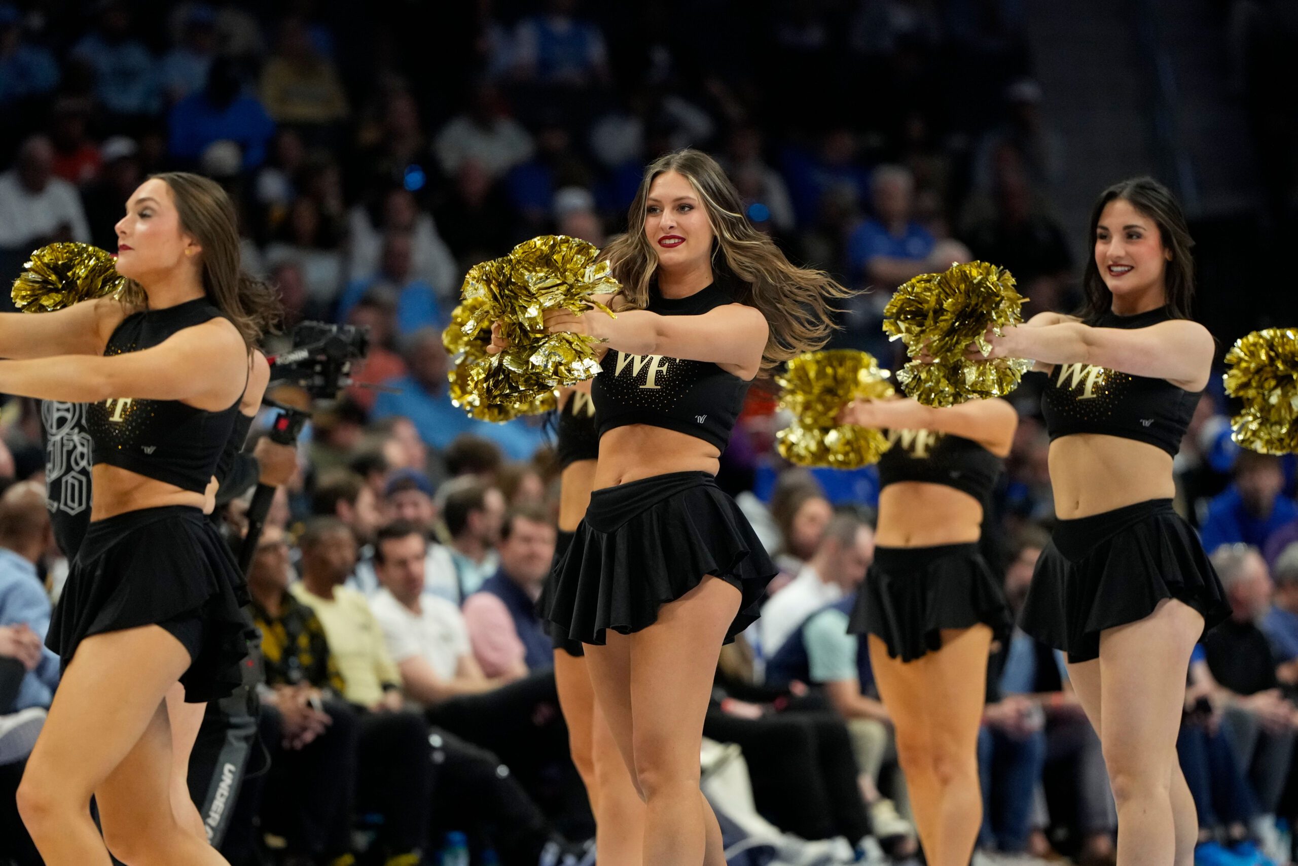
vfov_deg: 7.5
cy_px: 433
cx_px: 649
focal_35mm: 182
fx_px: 6562
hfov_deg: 11.3
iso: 3200
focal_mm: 182
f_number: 2.8
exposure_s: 1/1600
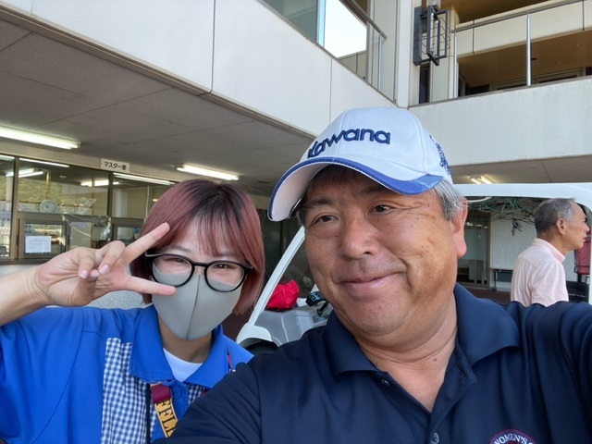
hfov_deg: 73.9
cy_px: 222
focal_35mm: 23
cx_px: 296
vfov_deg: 58.9
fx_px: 393
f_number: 2.2
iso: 64
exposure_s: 1/121
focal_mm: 2.71
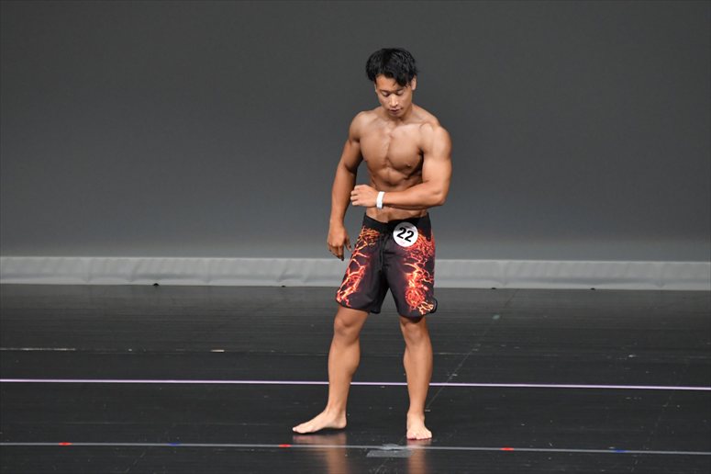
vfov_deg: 3.7
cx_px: 356
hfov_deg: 5.5
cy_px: 237
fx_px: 7403
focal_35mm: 375
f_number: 5.6
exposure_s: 1/400
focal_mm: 250
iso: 4000
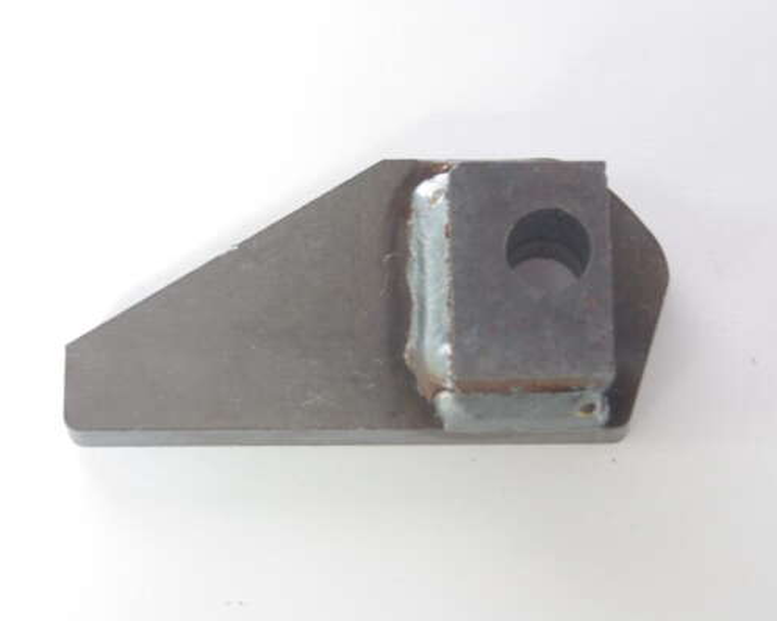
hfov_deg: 14.2
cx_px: 374
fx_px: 3126
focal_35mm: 136
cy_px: 311
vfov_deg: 11.3
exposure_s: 1/15
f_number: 8
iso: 800
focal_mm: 80
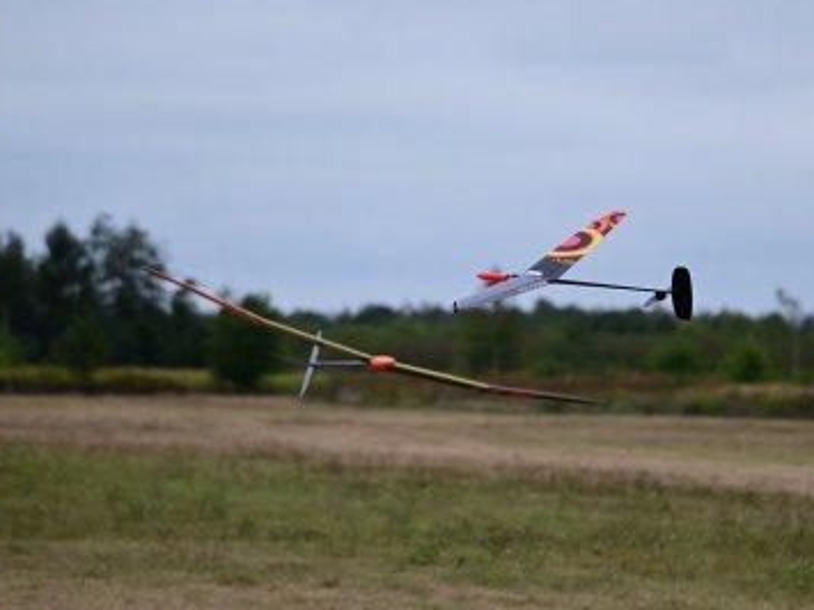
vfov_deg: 4.4
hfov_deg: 5.9
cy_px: 257
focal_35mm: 337
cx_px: 508
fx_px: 7922
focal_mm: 250
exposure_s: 1/2500
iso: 1000
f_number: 6.3
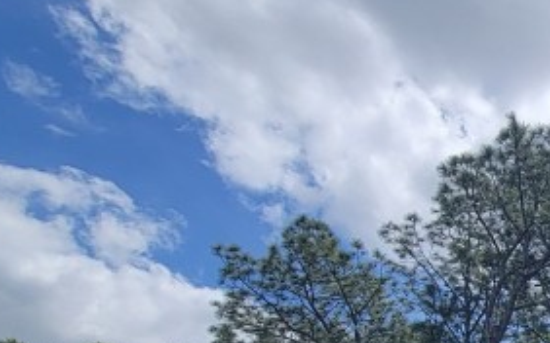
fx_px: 749
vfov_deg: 22.0
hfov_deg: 27.0
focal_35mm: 50
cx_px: 845
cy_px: 493
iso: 50
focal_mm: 2.2
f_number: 2.2
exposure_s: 1/3531
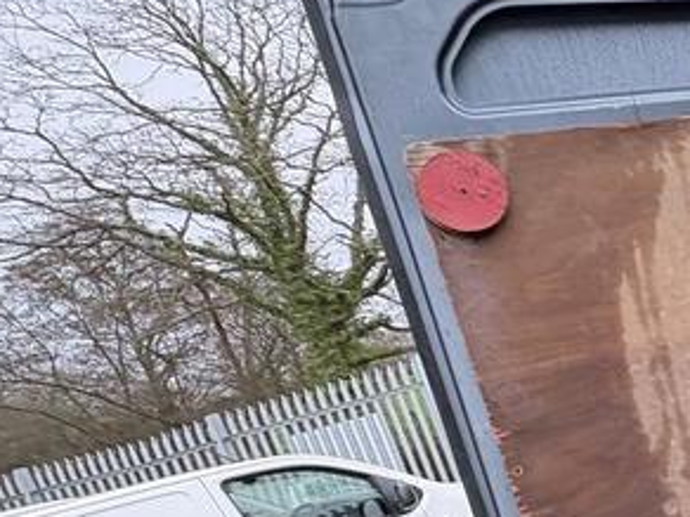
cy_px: 418
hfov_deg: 30.3
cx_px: 974
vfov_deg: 32.6
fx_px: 857
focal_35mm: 43
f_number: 2.2
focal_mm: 2.22
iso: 64
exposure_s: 1/147
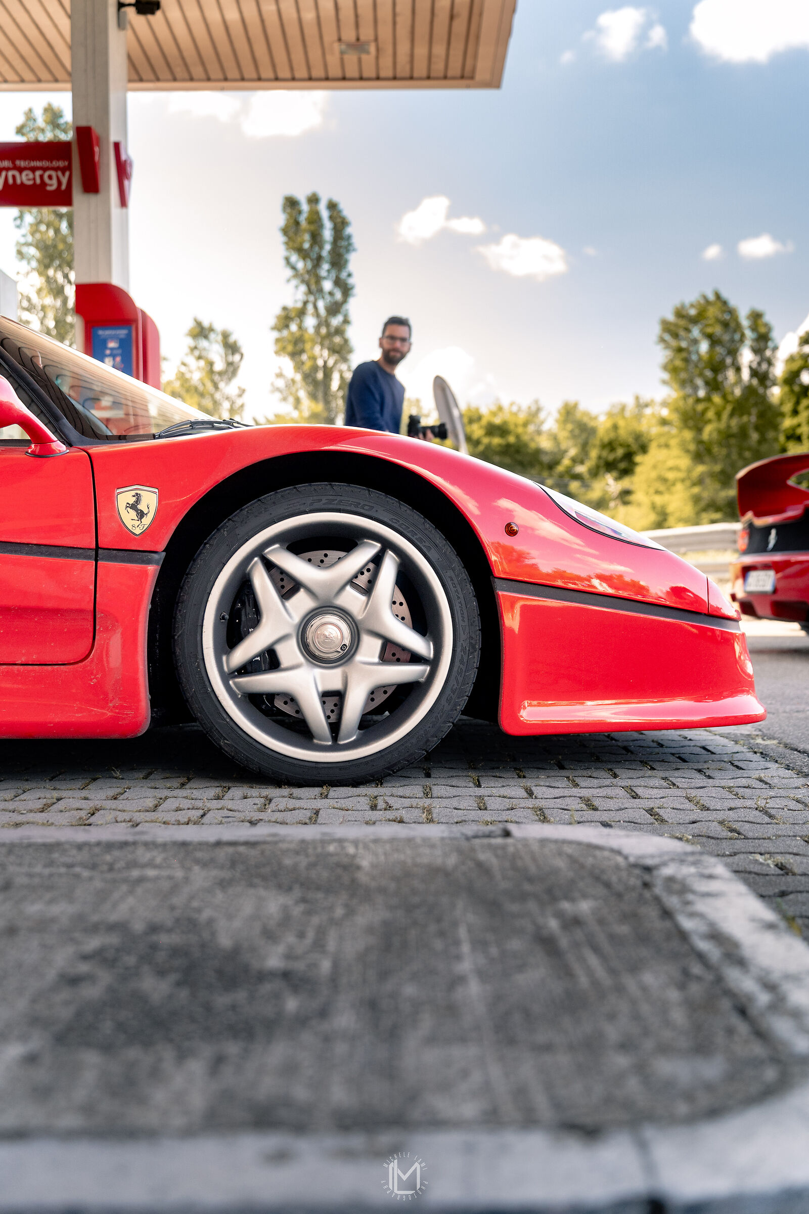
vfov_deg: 50.7
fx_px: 1281
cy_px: 607
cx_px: 404
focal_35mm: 38
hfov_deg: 35.1
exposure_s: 1/160
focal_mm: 38
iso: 640
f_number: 2.8
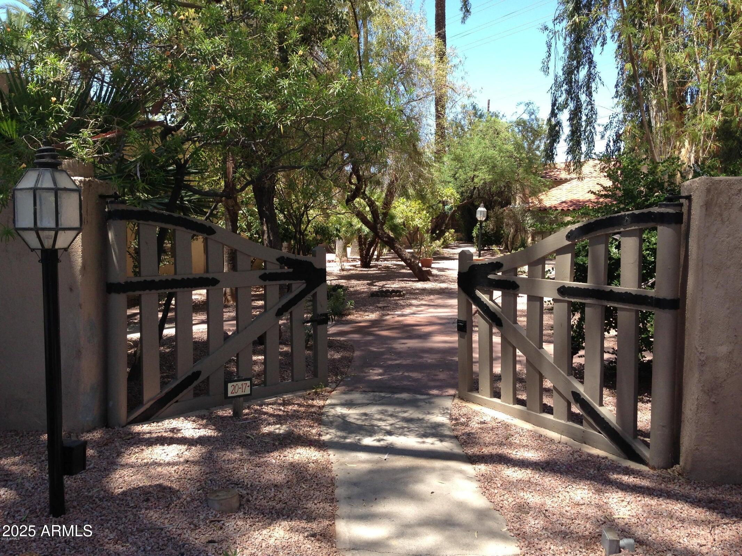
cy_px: 278
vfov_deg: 42.9
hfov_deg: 55.4
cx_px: 371
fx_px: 707
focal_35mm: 33
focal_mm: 4.13
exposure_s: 1/444
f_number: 2.4
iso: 50
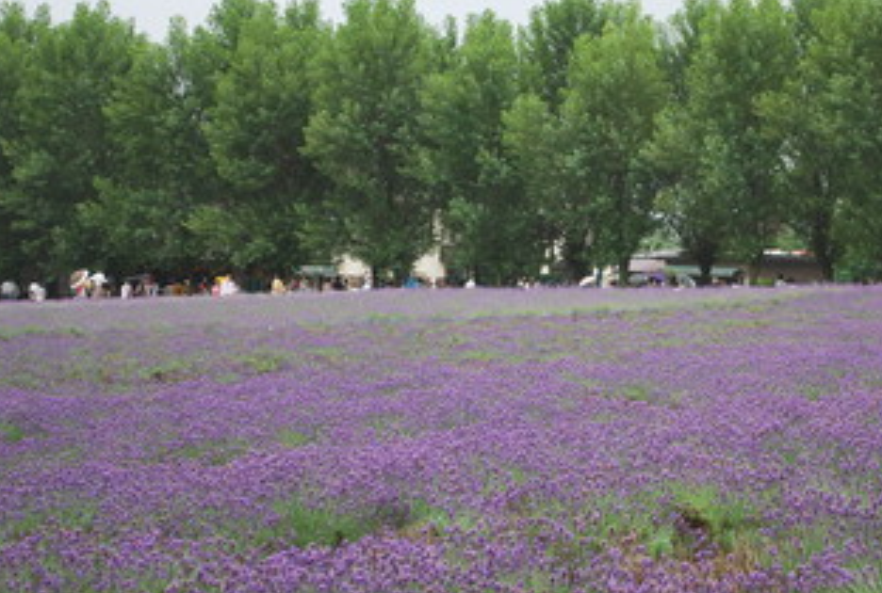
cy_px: 291
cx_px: 591
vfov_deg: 10.9
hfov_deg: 16.1
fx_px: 3115
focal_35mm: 127
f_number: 5.6
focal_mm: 55
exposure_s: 1/125
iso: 200
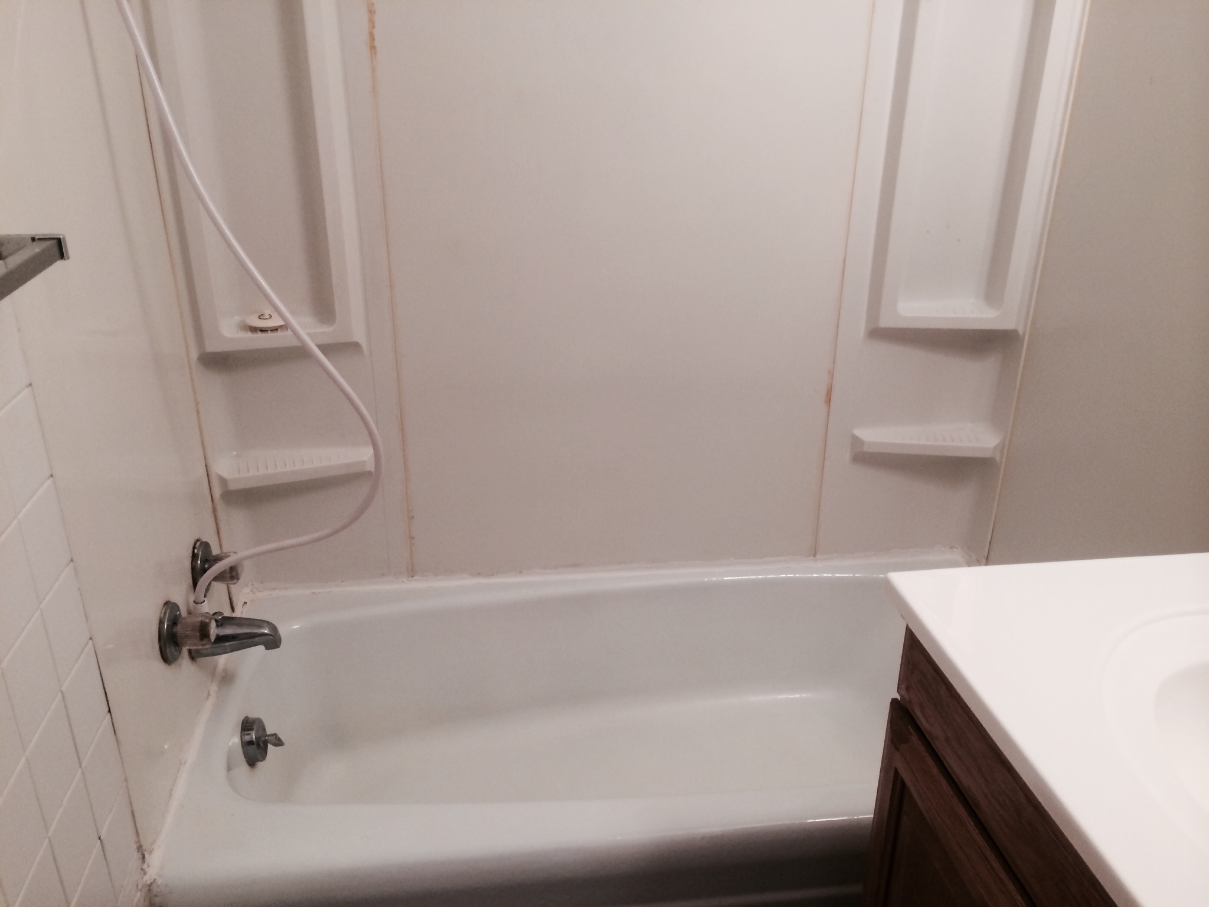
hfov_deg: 60.0
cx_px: 604
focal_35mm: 30
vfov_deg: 46.8
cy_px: 454
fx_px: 1048
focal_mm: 4.12
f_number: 2.2
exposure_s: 1/30
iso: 100
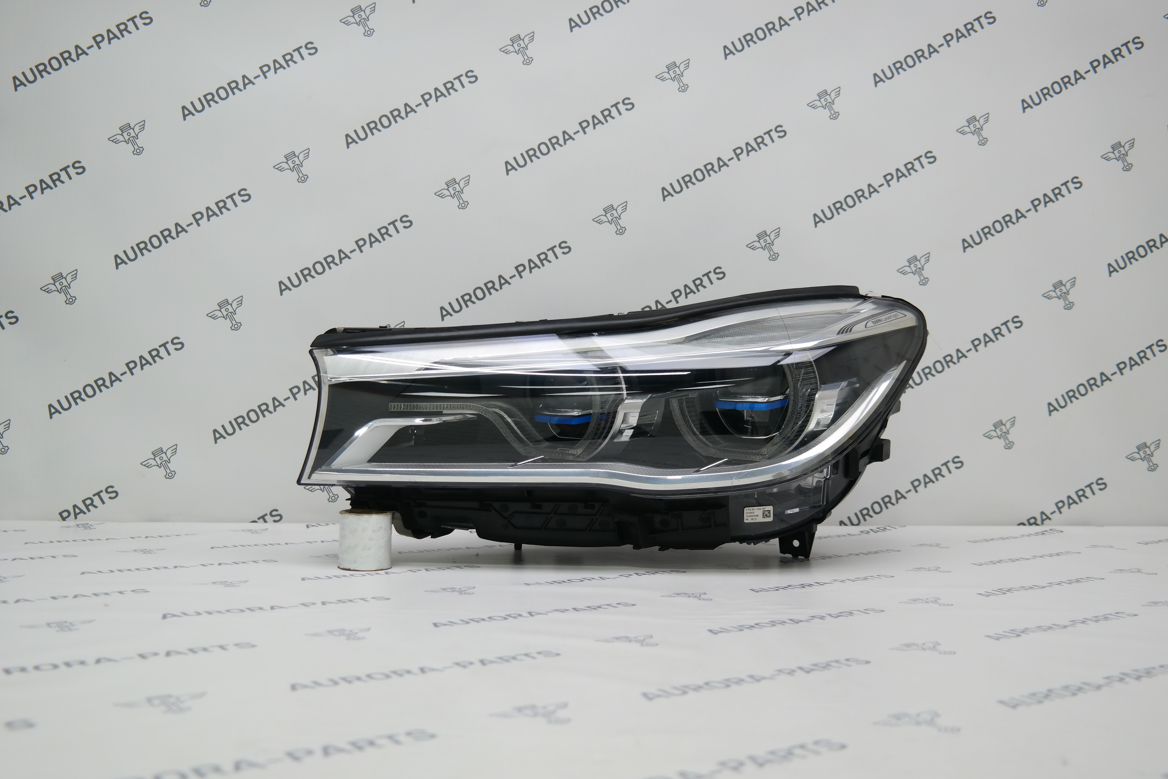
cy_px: 381
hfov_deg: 51.9
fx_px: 1200
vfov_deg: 35.9
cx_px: 581
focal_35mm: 37
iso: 200
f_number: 4
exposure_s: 1/80
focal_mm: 24
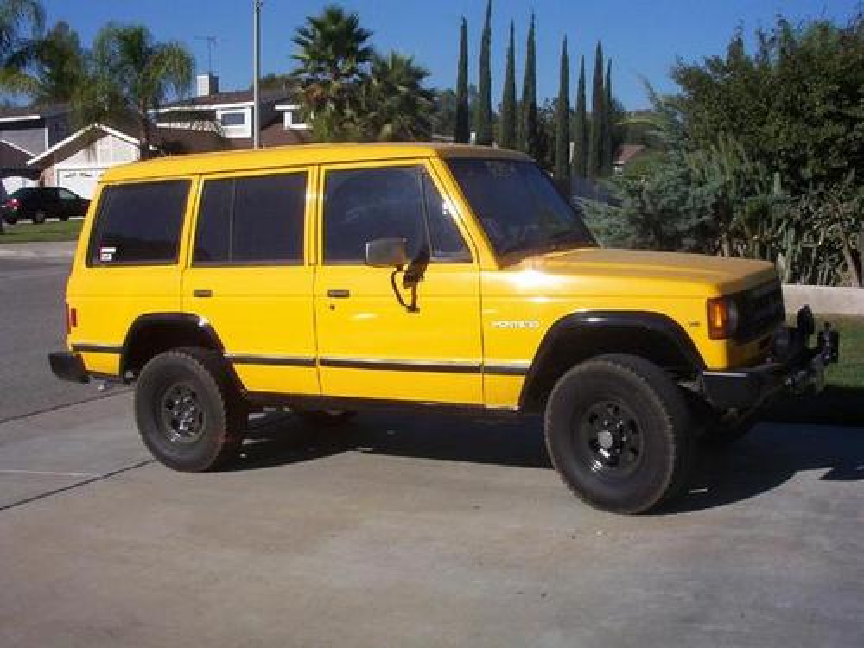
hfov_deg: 47.9
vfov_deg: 36.8
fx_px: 973
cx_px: 432
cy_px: 324
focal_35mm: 39
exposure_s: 1/362
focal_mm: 6
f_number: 8
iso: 100
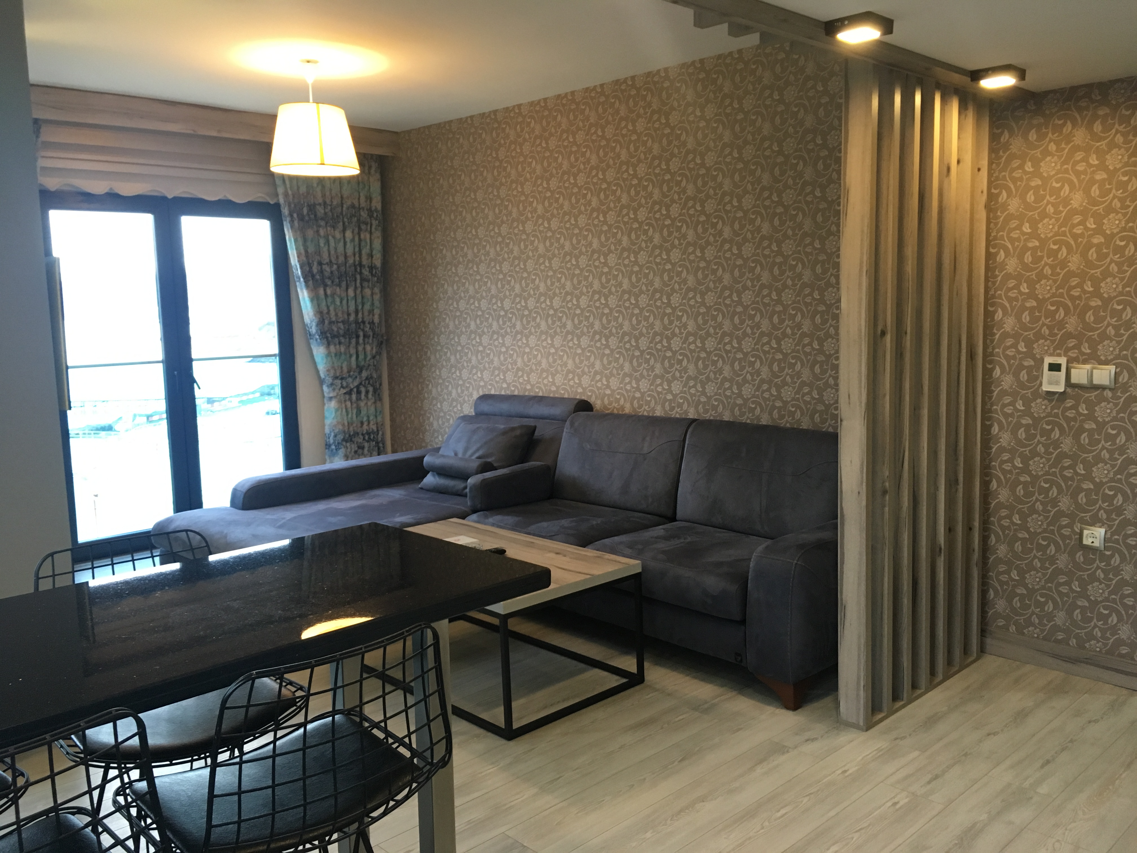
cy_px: 426
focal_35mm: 29
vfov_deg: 48.2
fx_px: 953
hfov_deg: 61.7
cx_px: 568
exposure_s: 1/33
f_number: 2.2
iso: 160
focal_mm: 4.15
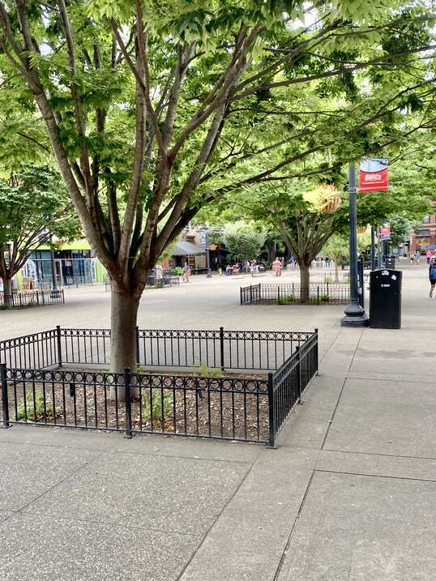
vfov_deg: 61.6
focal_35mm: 29
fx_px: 487
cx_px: 217
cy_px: 269
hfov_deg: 48.2
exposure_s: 1/122
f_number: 1.8
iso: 64
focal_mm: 4.25
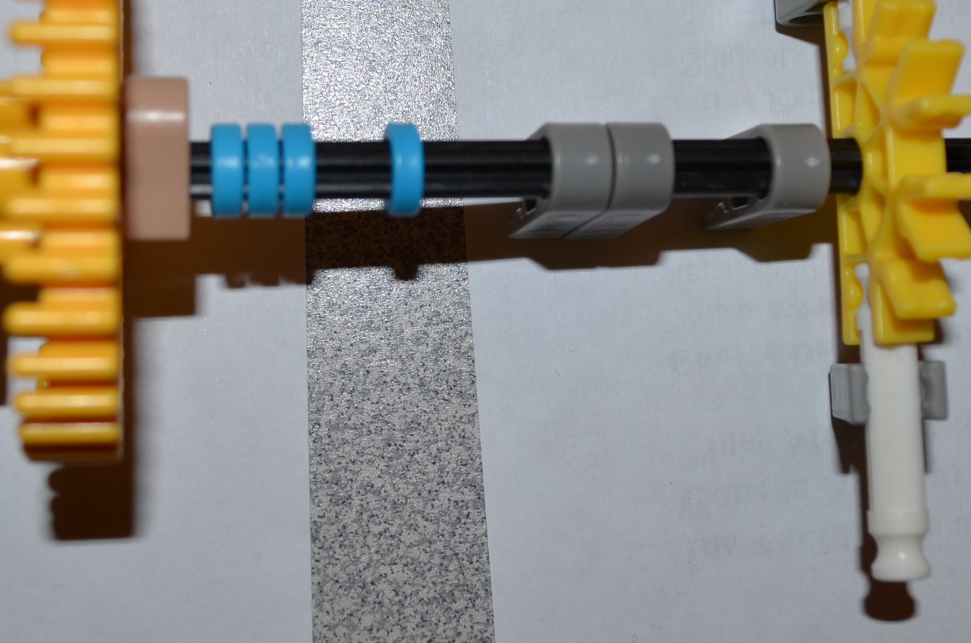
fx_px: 1884
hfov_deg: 28.9
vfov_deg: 19.2
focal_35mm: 70
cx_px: 460
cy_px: 154
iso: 200
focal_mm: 22
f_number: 5.6
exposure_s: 1/30
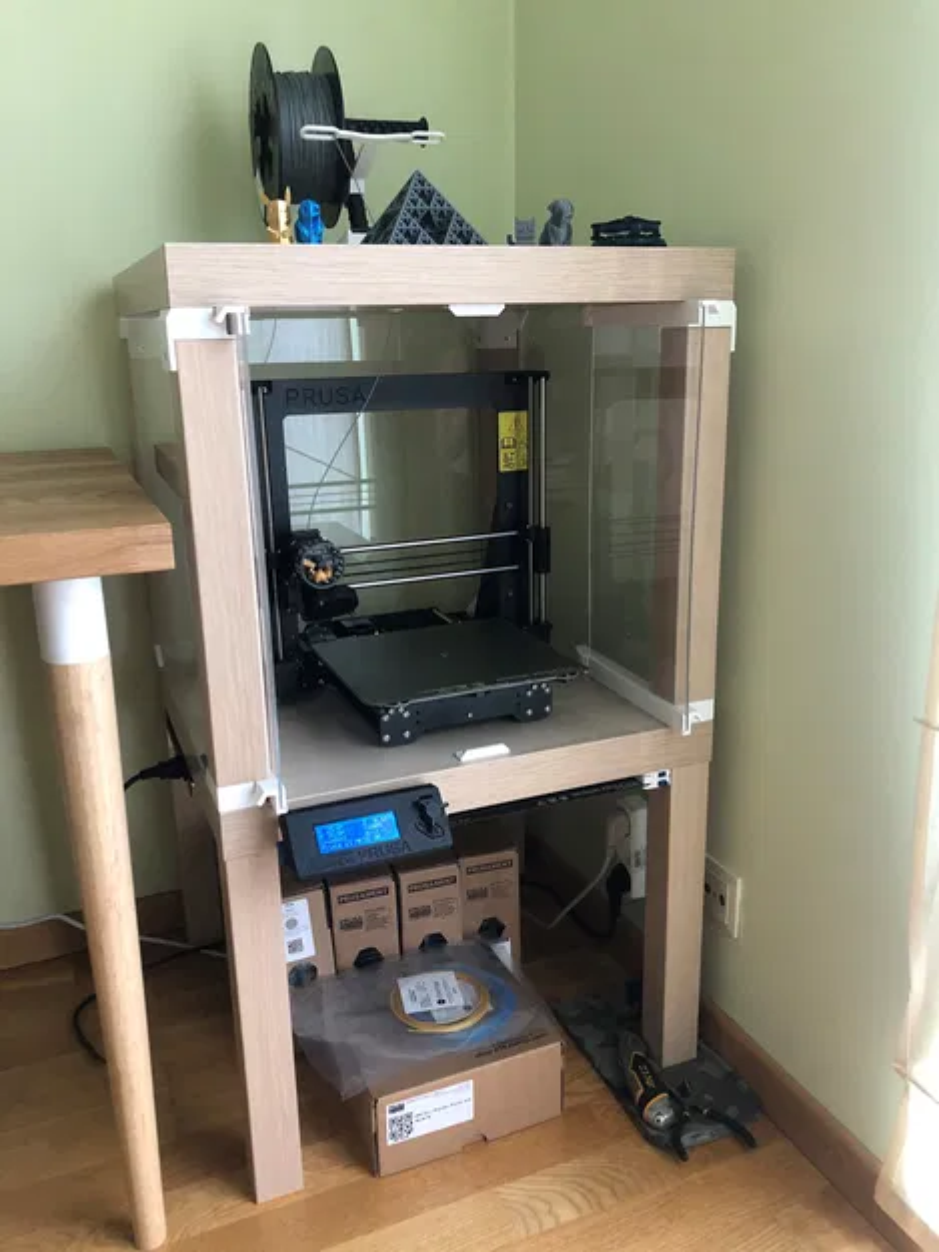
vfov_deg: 63.4
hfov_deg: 49.8
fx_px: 1012
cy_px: 626
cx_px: 470
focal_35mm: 28
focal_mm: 3.99
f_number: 1.8
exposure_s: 1/15
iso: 50
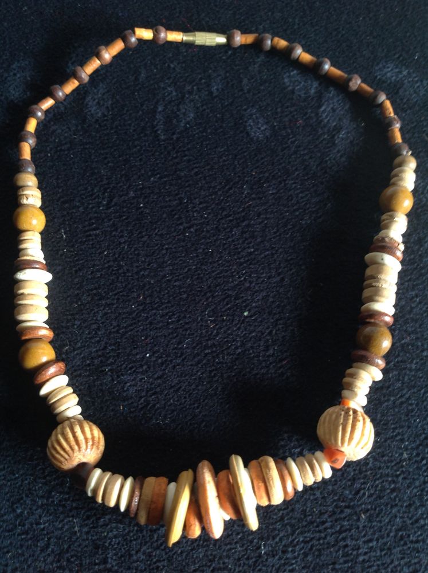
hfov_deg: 40.6
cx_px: 214
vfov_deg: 52.7
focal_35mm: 35
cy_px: 286
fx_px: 578
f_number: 2.4
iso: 80
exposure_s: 1/15
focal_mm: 4.28
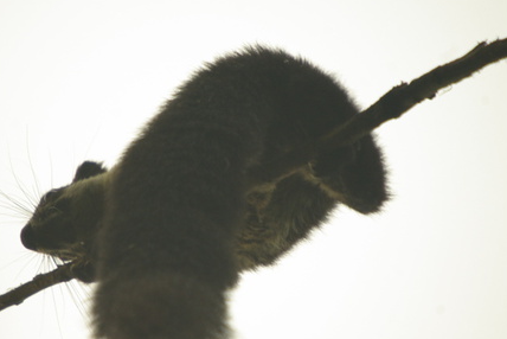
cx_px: 200
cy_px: 188
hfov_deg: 1.8
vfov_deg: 1.2
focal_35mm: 1121
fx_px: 15798
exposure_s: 1/500
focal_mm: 500
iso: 200
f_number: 6.7
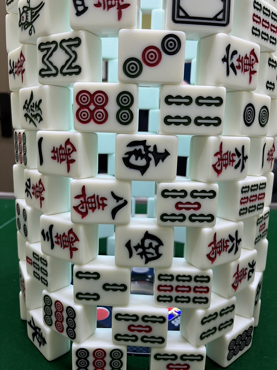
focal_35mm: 26
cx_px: 138
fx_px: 277
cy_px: 185
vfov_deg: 67.3
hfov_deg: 53.1
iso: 64
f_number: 1.6
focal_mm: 5.1
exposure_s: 1/50
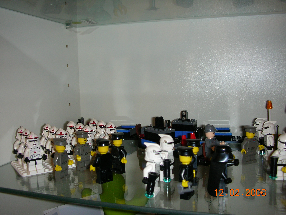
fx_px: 289
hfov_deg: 52.6
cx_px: 143
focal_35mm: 35
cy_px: 108
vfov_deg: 40.7
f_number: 3
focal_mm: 5.8
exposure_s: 1/60.1
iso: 50
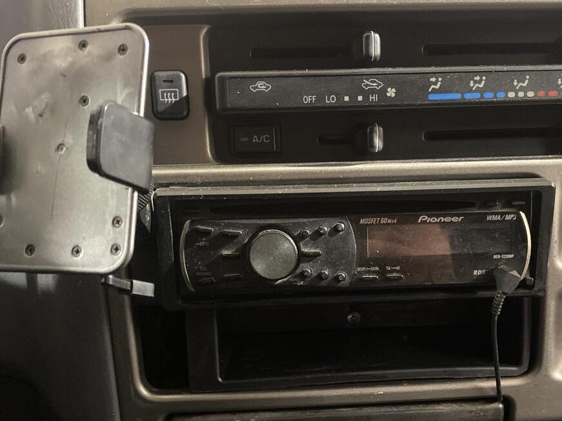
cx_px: 341
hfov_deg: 43.6
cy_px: 291
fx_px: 698
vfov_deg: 33.2
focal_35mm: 43
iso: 800
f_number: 1.8
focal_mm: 4.25
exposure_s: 1/25
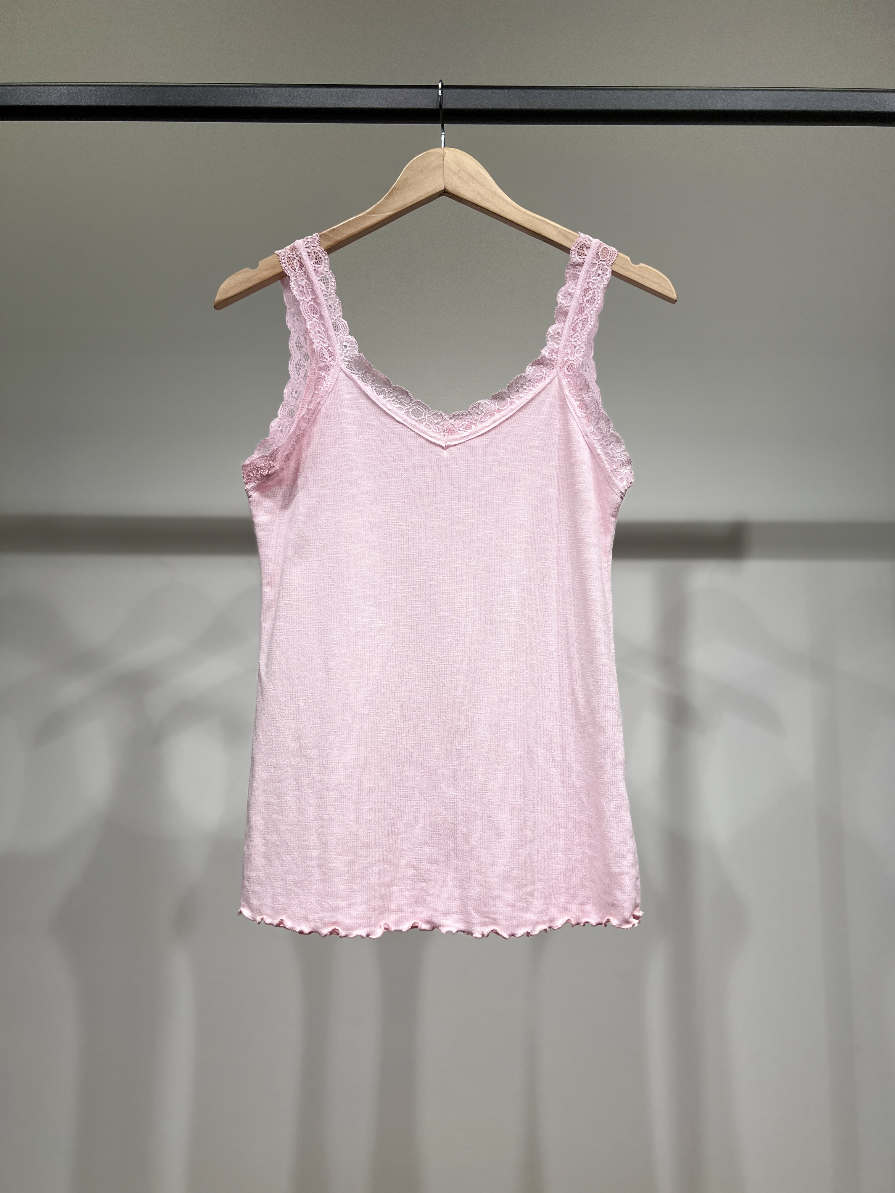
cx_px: 448
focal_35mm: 26
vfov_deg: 67.3
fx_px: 896
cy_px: 596
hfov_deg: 53.1
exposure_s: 1/1361
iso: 50
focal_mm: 5.7
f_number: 1.5
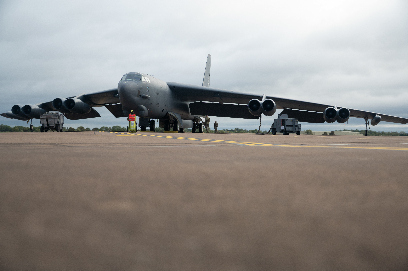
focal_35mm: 48
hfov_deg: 41.1
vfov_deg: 28.0
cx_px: 204
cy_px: 136
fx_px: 544
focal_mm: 48
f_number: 5
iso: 640
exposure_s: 1/1250
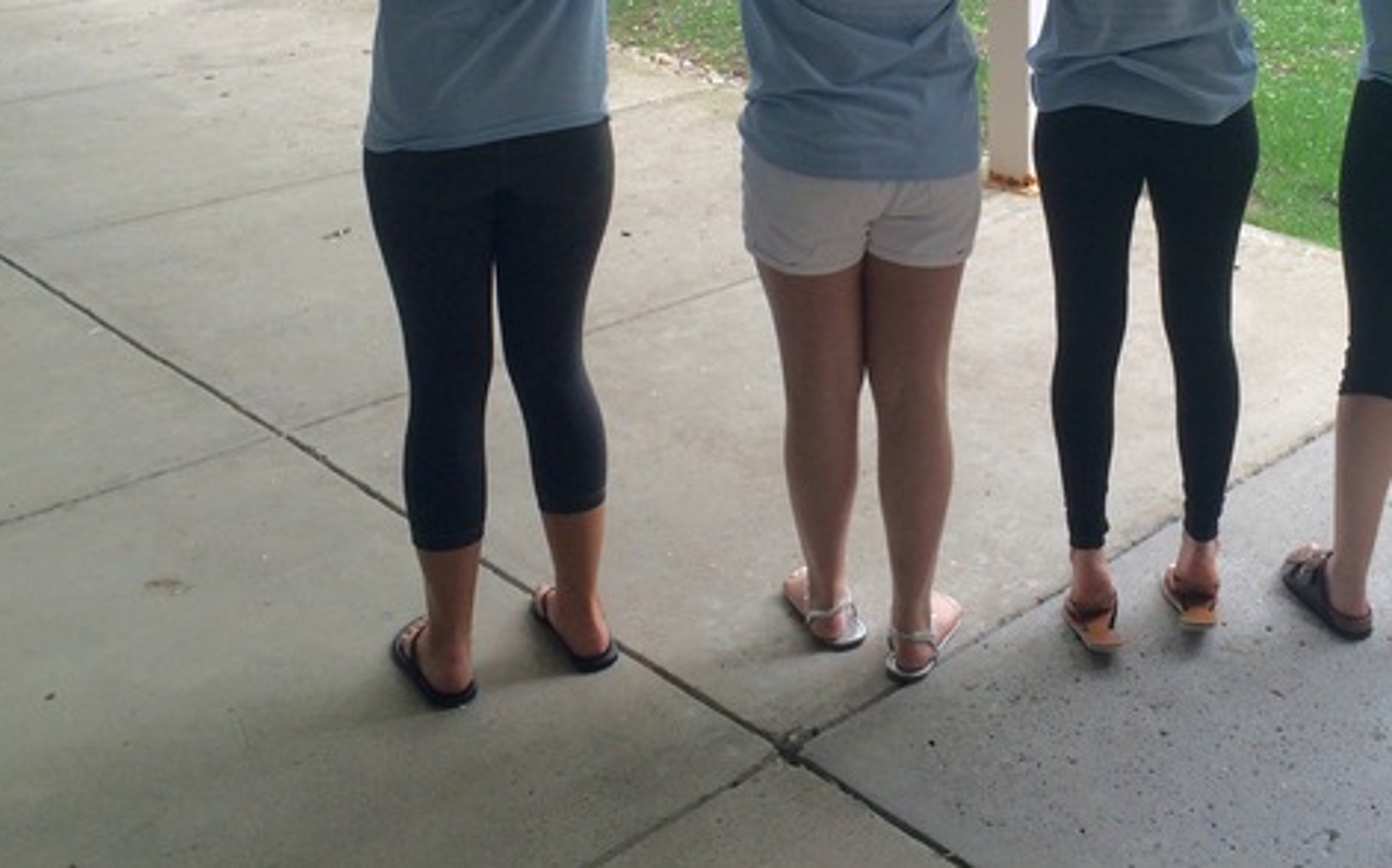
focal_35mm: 47
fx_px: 1782
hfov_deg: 42.0
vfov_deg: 26.4
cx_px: 952
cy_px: 77
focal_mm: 4.15
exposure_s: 1/120
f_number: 2.2
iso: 50
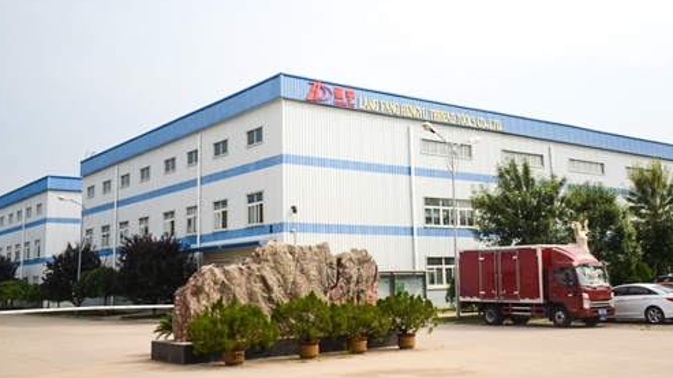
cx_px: 351
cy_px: 141
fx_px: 749
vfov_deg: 28.2
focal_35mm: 42
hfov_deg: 48.4
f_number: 3.5
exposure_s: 1/2500
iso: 160
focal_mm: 22
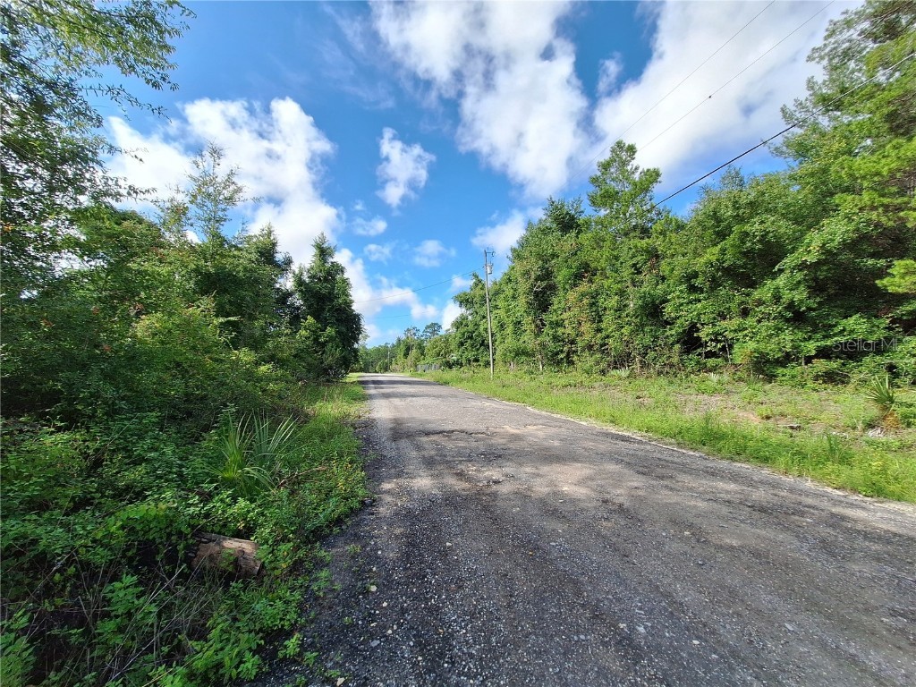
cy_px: 344
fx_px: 344
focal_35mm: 13
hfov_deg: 106.2
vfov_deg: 89.9
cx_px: 458
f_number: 2.2
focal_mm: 1.74
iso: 40
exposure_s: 1/1418
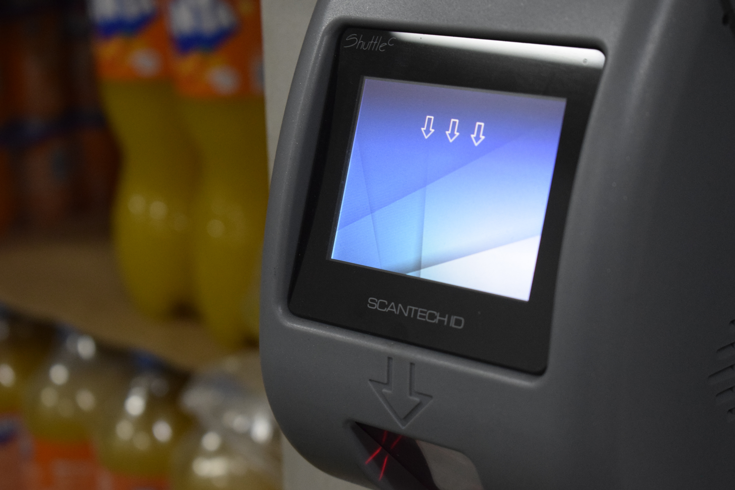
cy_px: 245
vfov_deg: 16.6
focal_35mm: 82
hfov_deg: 24.6
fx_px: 1684
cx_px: 368
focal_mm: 55
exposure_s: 1/60
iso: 2800
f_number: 5.6
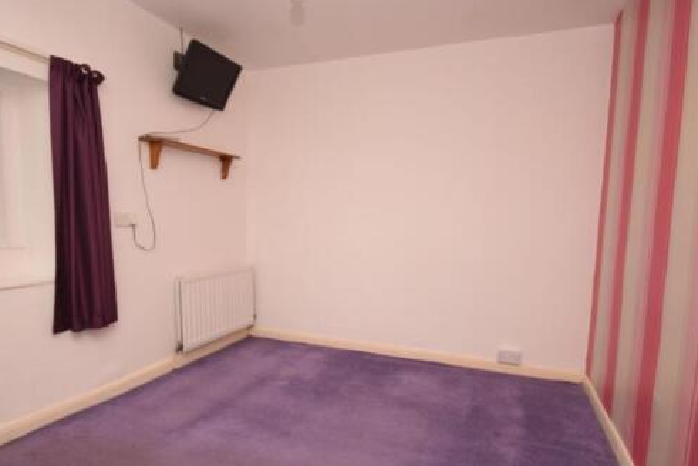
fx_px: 388
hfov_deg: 83.9
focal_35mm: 20
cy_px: 262
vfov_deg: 61.8
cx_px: 336
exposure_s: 1/60
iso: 100
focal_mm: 10
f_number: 4
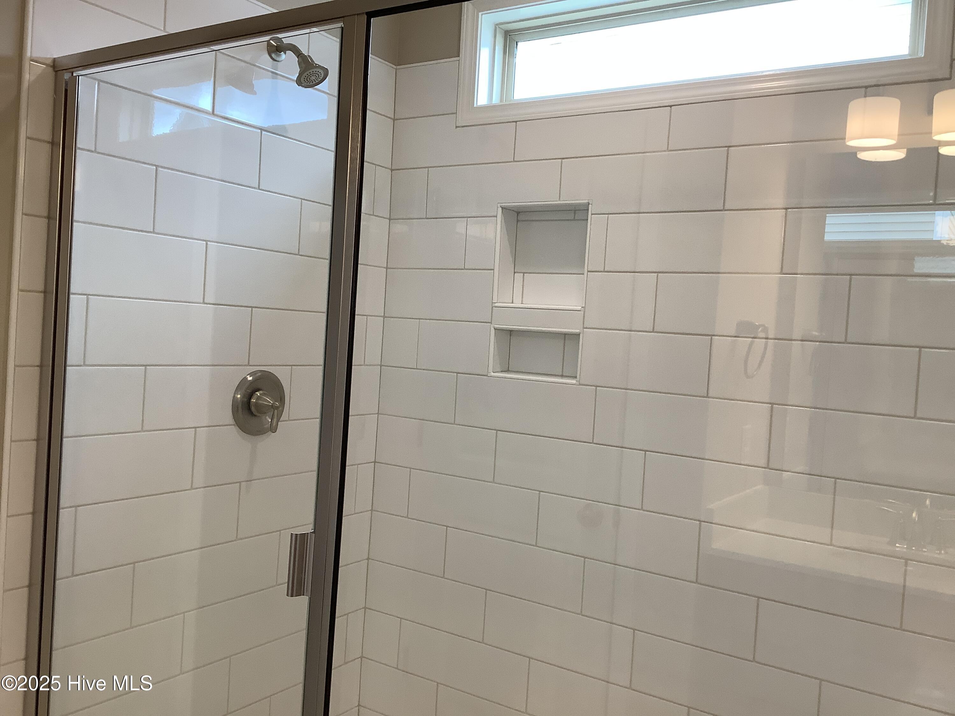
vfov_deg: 45.4
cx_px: 478
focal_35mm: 31
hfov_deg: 58.4
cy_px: 358
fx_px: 855
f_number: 2.4
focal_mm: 3.3
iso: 80
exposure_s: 1/100
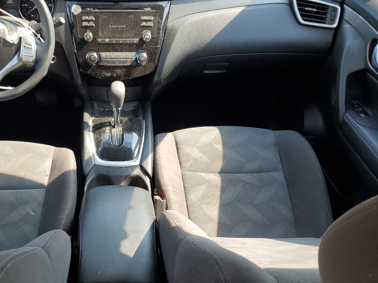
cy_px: 163
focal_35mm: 38
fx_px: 415
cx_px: 103
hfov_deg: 47.5
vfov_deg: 37.6
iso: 50
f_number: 1.5
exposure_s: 1/256
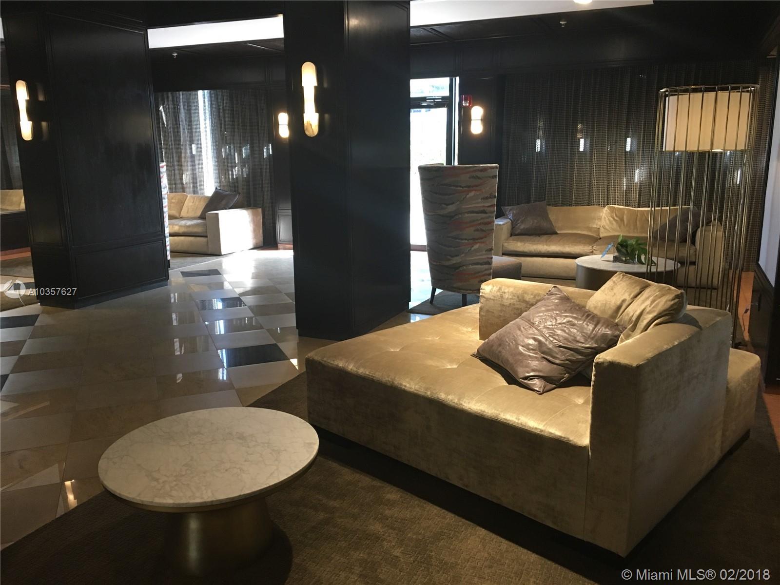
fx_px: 653
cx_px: 390
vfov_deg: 48.2
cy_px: 292
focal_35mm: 29
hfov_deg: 61.7
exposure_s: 1/30
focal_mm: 4.15
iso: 100
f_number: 2.2
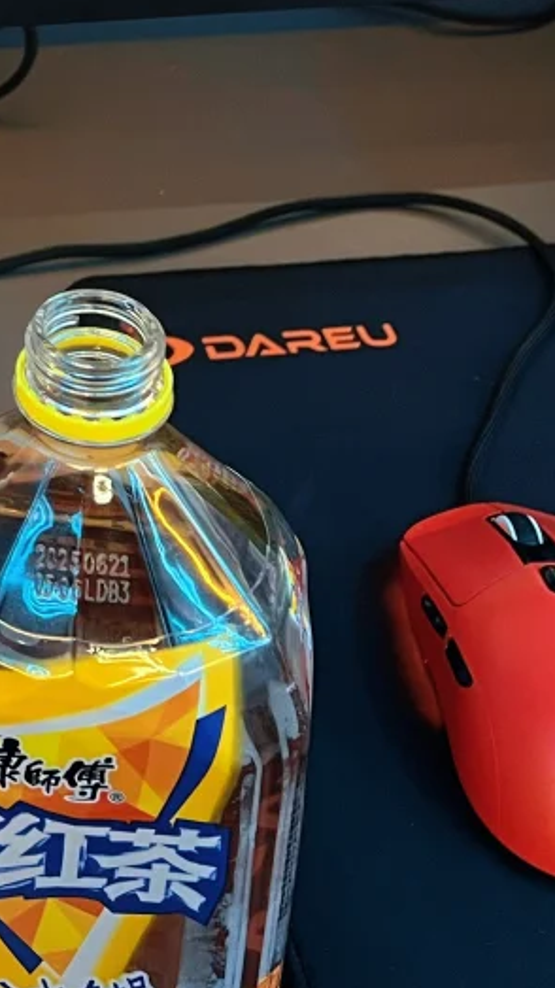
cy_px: -21
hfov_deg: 14.8
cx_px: -160
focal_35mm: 78
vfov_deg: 25.7
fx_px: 2042
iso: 160
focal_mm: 5.7
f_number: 1.5
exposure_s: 1/50
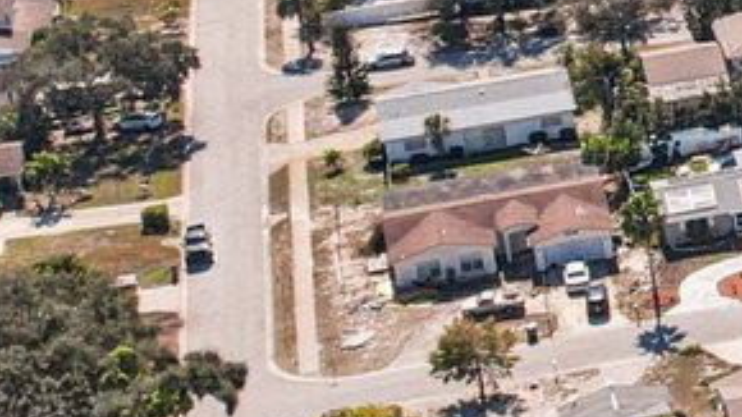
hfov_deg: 10.7
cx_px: 1939
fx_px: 3206
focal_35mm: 163
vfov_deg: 7.3
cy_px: -178
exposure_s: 1/1250
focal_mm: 8.4
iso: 400
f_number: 2.8
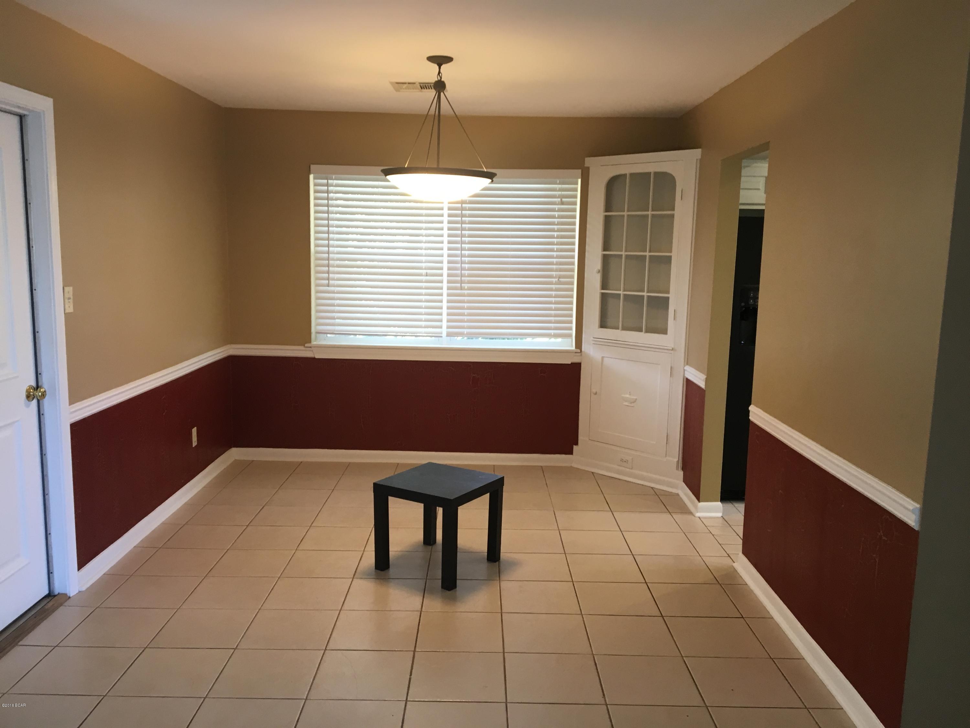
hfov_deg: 61.7
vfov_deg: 48.2
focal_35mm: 29
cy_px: 364
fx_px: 813
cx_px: 485
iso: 64
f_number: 2.2
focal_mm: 4.15
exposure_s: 1/30
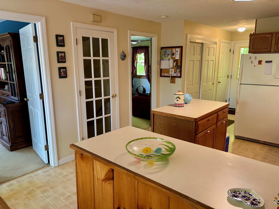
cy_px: 104
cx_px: 140
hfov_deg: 67.3
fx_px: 210
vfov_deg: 53.1
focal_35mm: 26
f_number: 1.6
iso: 250
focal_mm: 5.96
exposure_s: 1/60
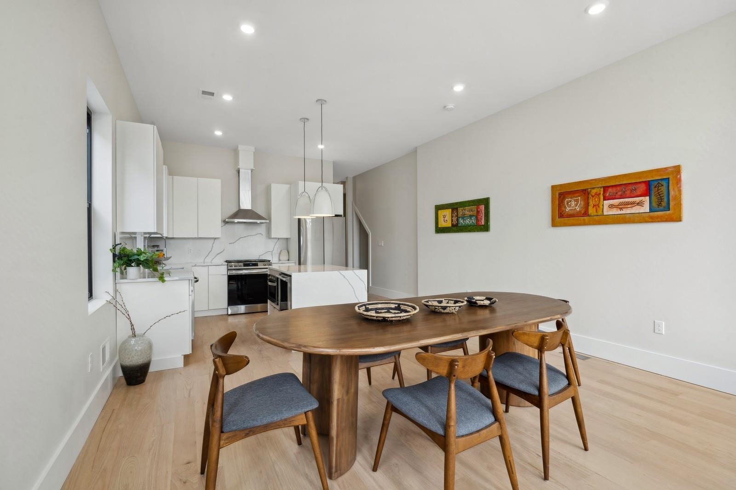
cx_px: 368
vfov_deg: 73.7
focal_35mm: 16
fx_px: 327
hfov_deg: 96.7
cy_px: 245
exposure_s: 1/6
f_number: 11
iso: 100
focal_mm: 16
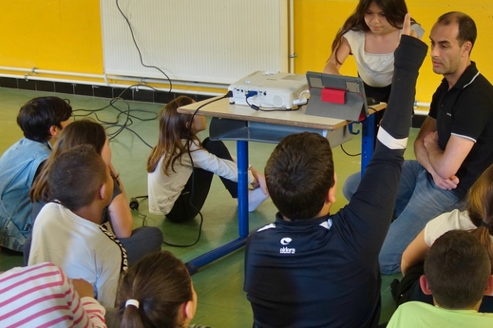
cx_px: 450
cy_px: 78
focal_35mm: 54
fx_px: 739
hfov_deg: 34.7
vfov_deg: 24.7
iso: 250
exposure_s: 1/30
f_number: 1.8
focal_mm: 10.4
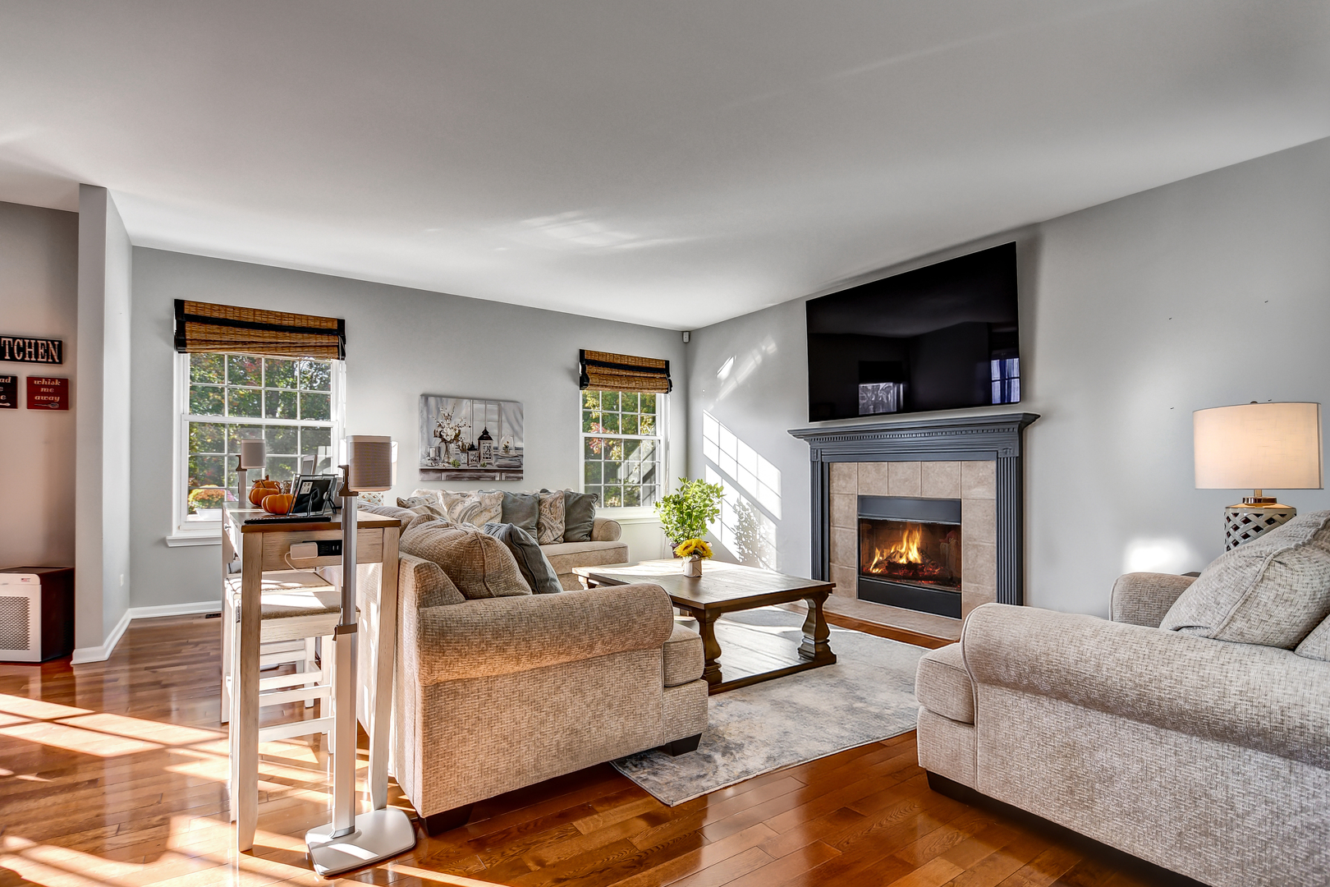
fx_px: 554
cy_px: 444
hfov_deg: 100.4
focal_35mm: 15
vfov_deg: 77.3
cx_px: 665
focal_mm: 10
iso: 200
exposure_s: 1/160
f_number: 3.5
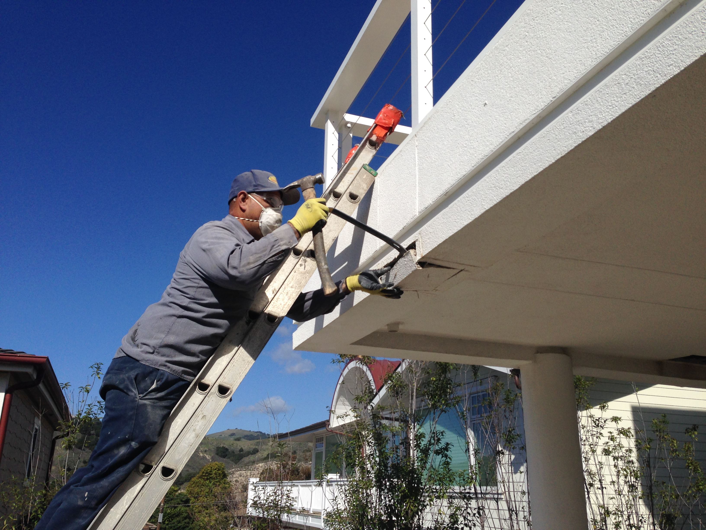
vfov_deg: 42.9
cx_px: 353
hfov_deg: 55.4
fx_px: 673
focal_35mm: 33
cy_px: 265
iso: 50
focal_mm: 4.12
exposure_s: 1/3390
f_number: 2.4
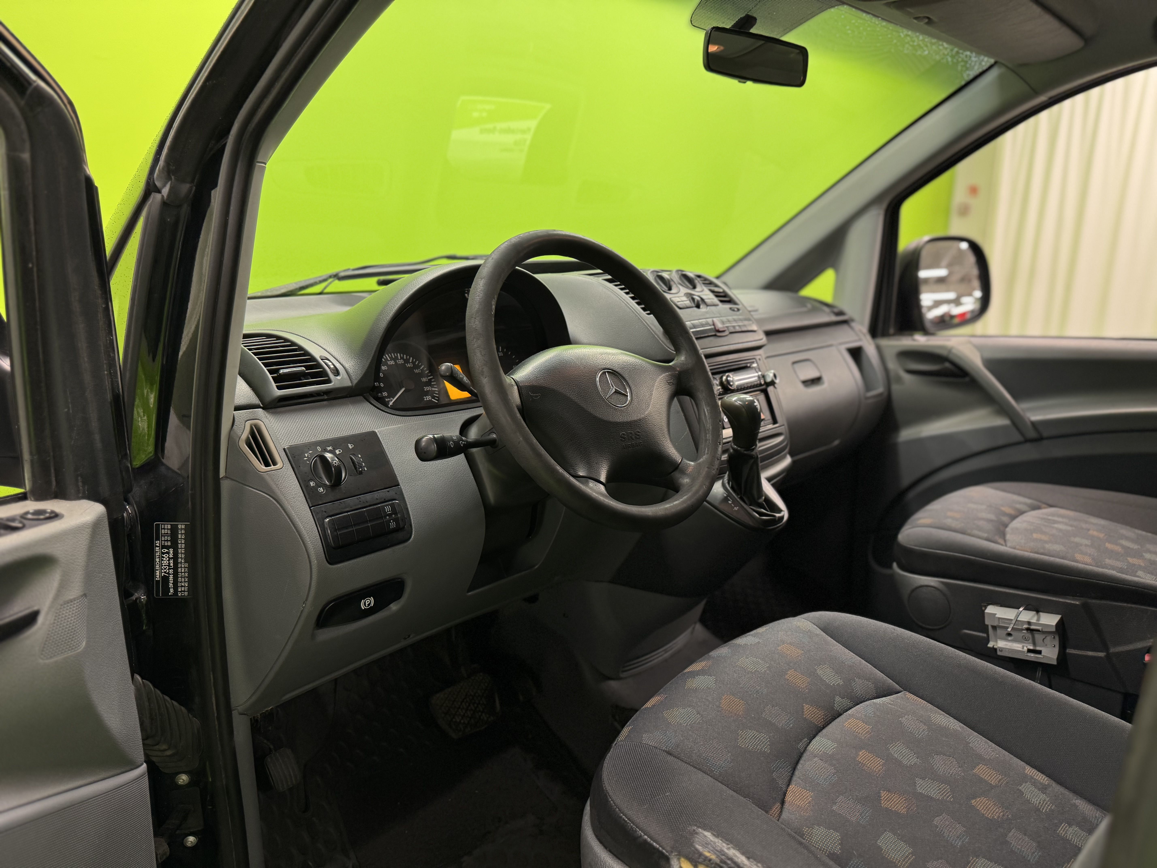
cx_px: 578
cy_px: 434
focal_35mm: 24
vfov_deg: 56.8
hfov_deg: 71.6
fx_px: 802
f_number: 1.78
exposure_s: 1/50
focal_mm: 6.76
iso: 125
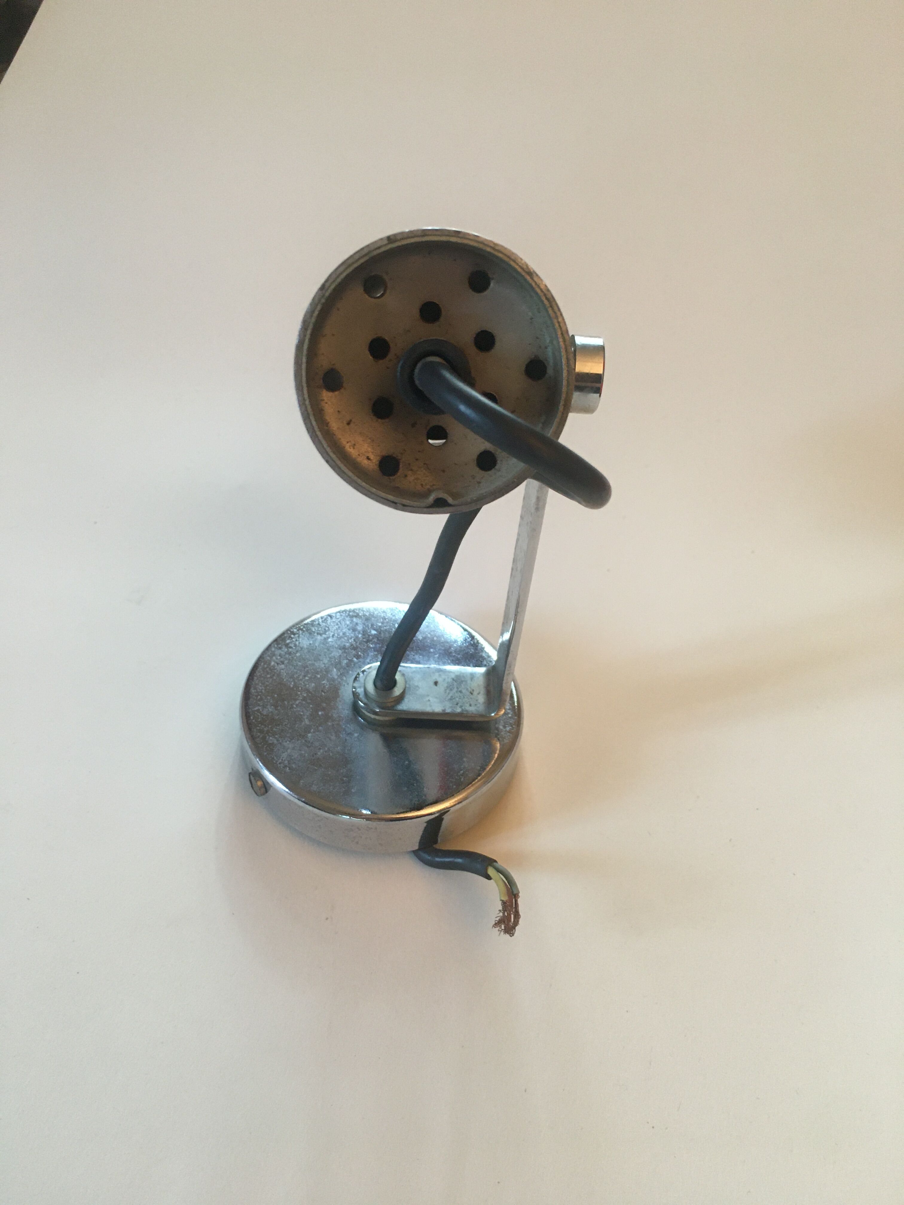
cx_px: 452
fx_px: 1010
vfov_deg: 61.7
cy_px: 602
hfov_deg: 48.2
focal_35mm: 29
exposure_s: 1/33
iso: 160
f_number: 2.2
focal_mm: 4.15
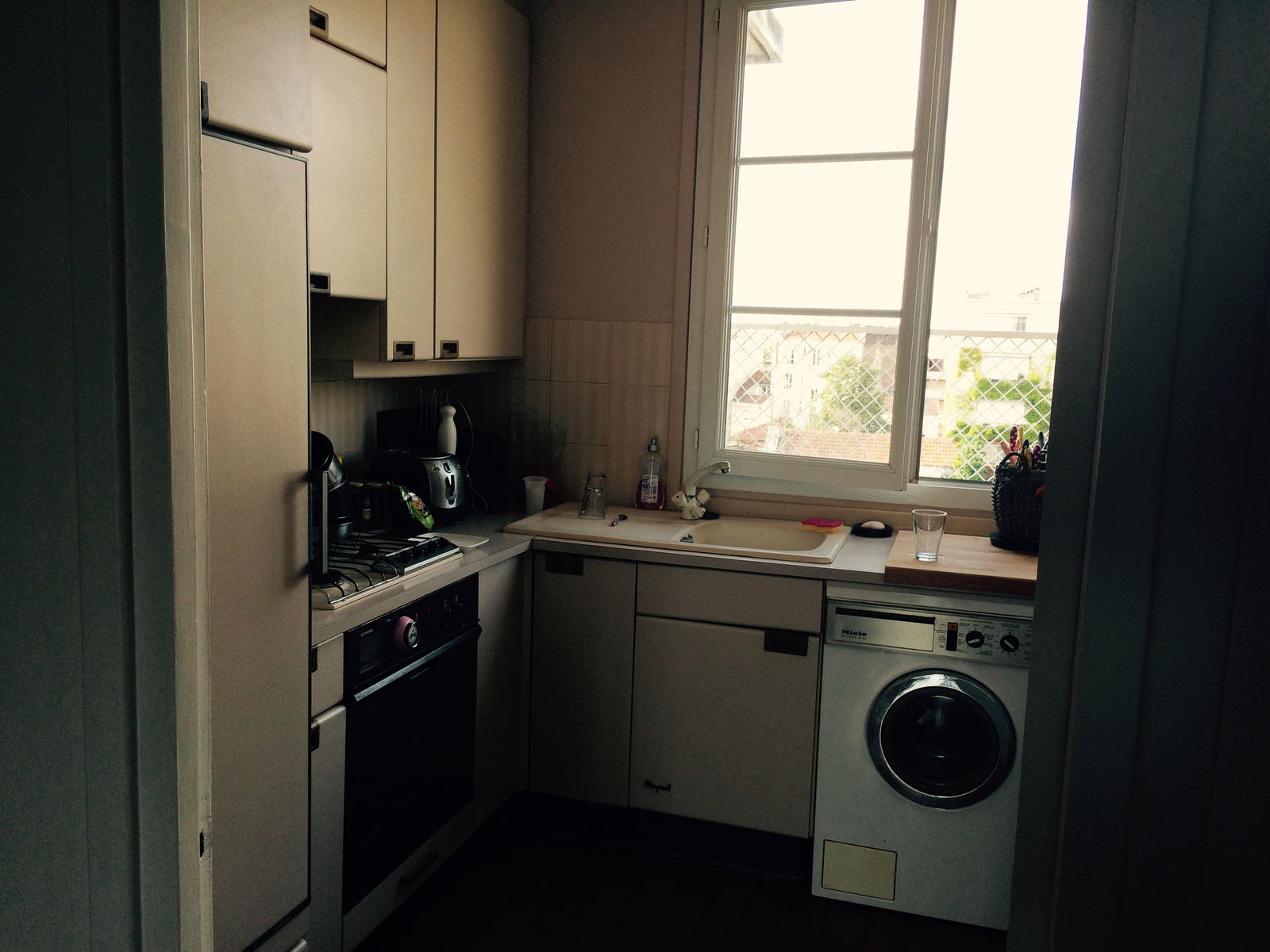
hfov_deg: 61.7
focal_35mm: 29
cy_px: 476
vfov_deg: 48.2
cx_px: 635
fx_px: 1064
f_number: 2.2
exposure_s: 1/120
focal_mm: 4.15
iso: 50
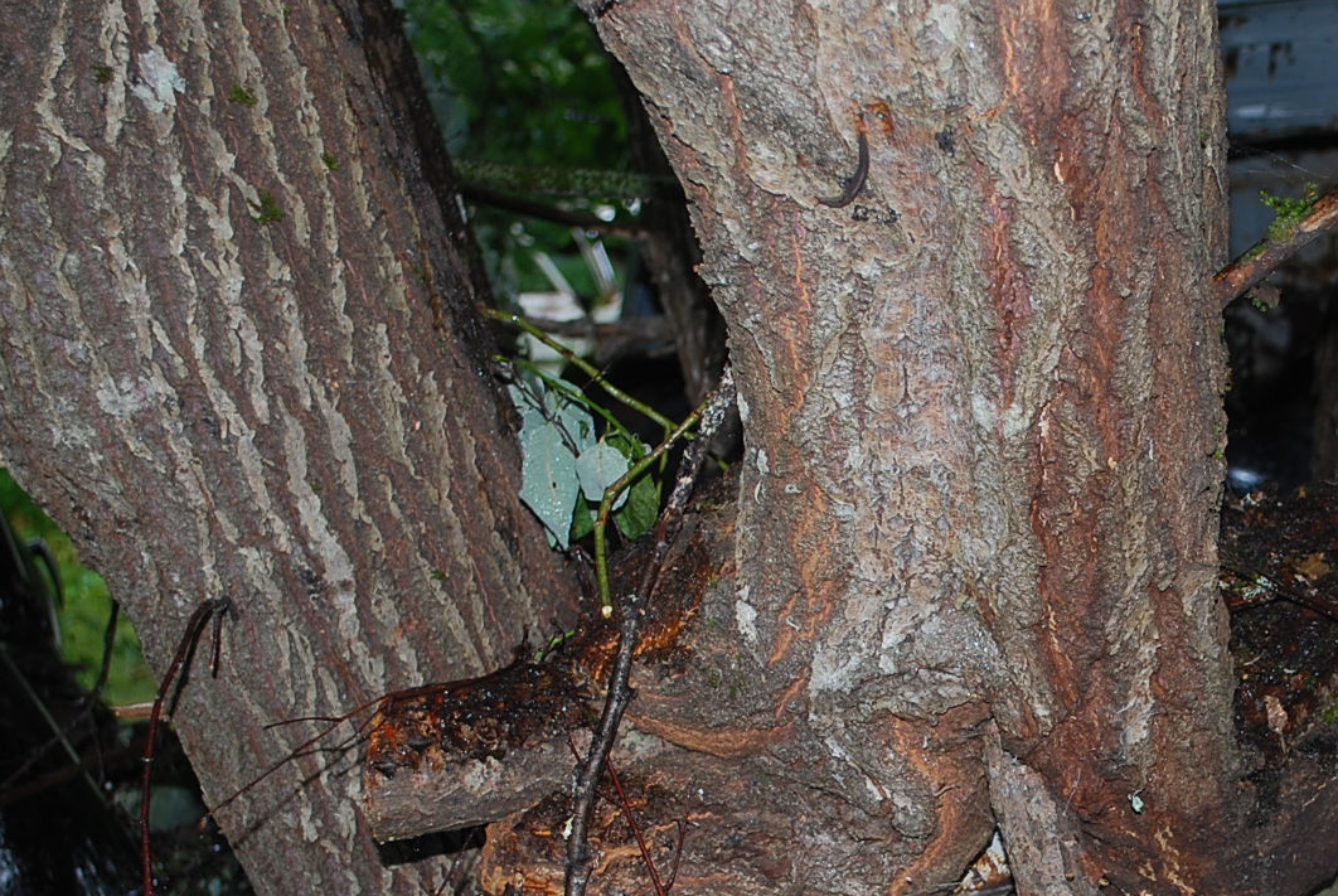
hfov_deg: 24.1
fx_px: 3051
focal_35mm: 82
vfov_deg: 16.5
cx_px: 1178
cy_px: 752
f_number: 4.8
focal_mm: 30
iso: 200
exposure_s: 1/60
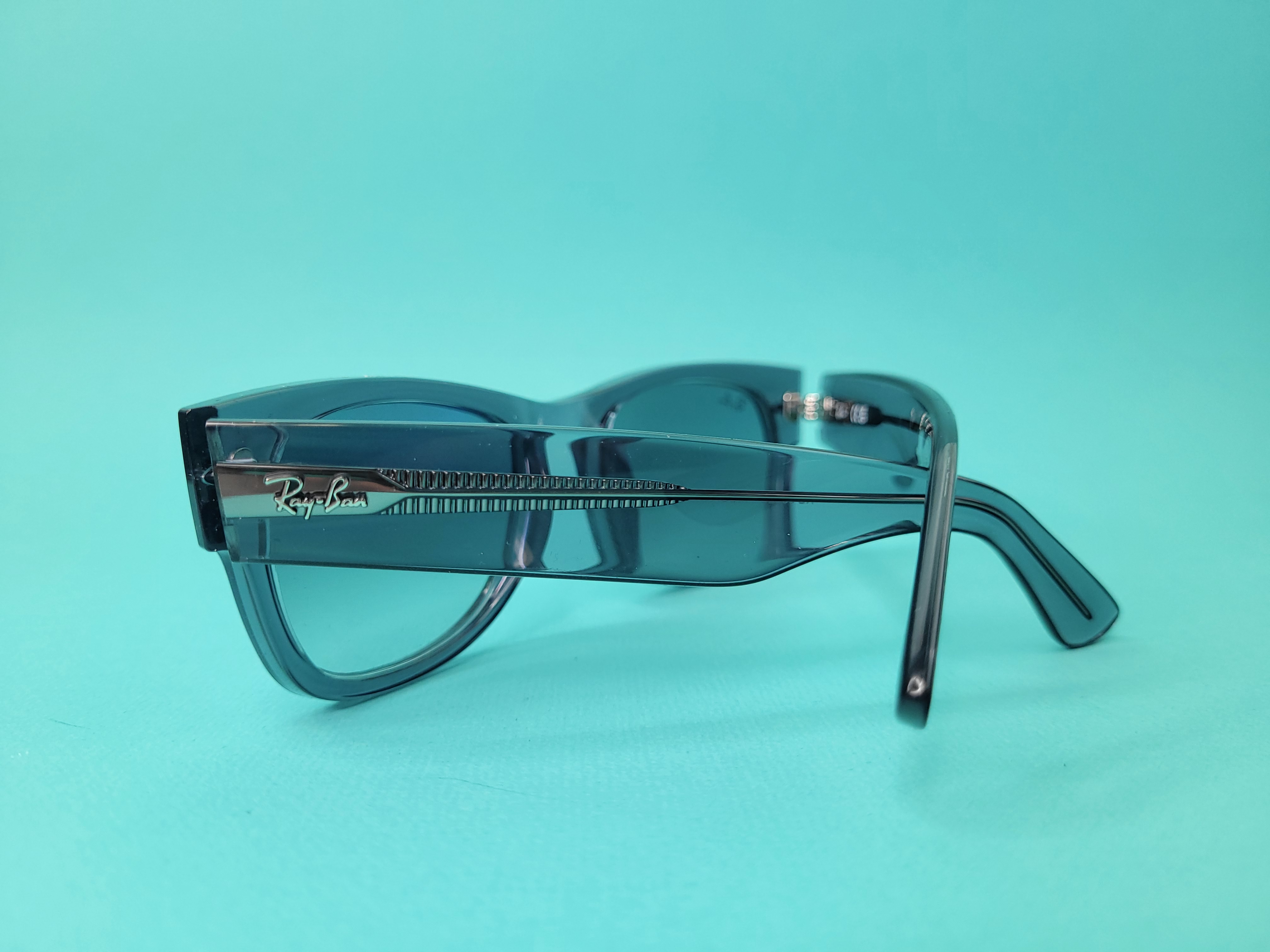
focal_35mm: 26
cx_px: 635
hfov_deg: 67.3
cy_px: 476
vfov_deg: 53.1
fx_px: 954
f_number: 1.8
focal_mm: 5.4
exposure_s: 1/100
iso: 125
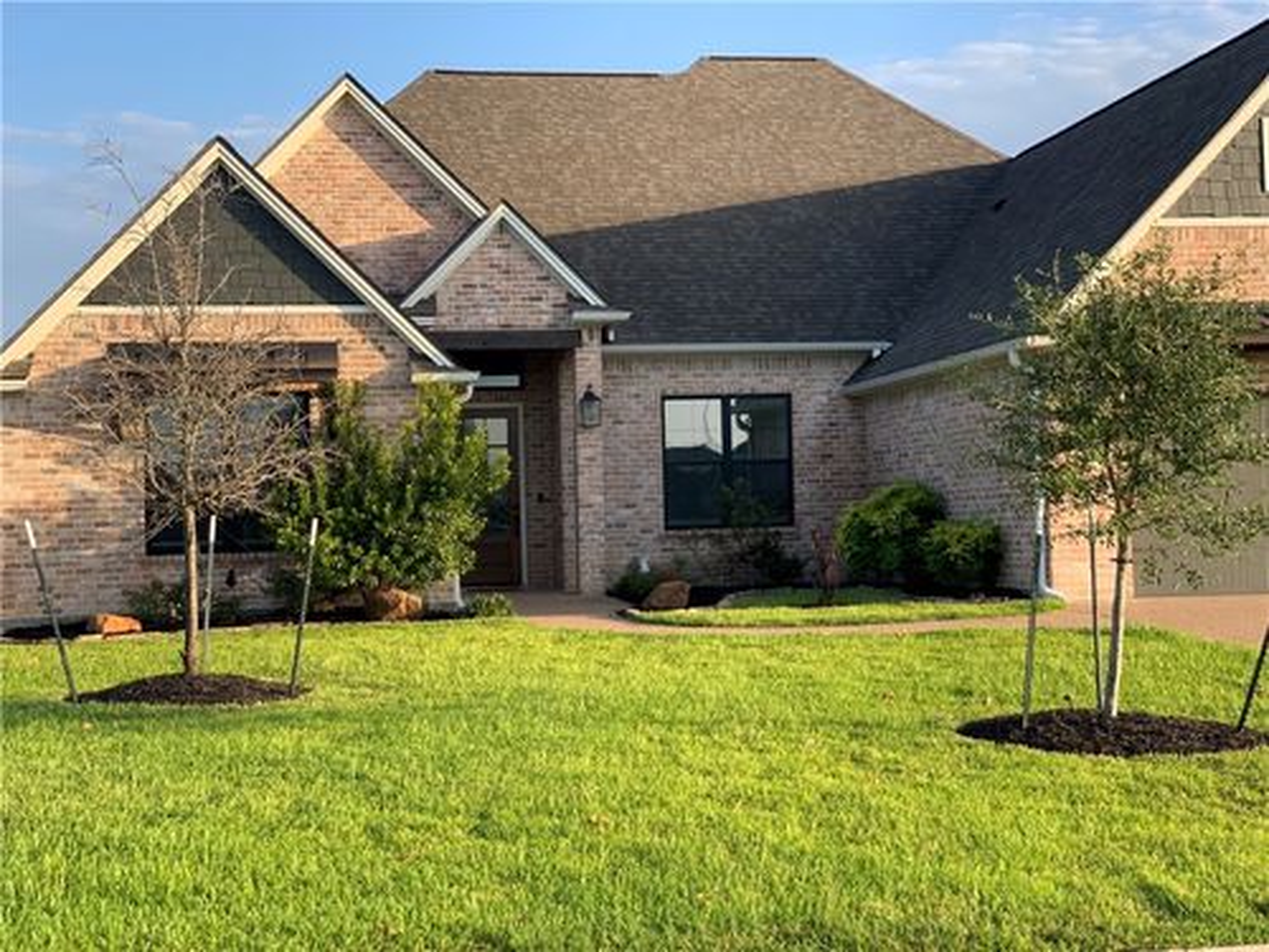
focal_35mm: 52
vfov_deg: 28.0
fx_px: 1906
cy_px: 476
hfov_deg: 36.8
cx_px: 634
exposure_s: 1/180
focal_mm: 6
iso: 16
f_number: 2.4
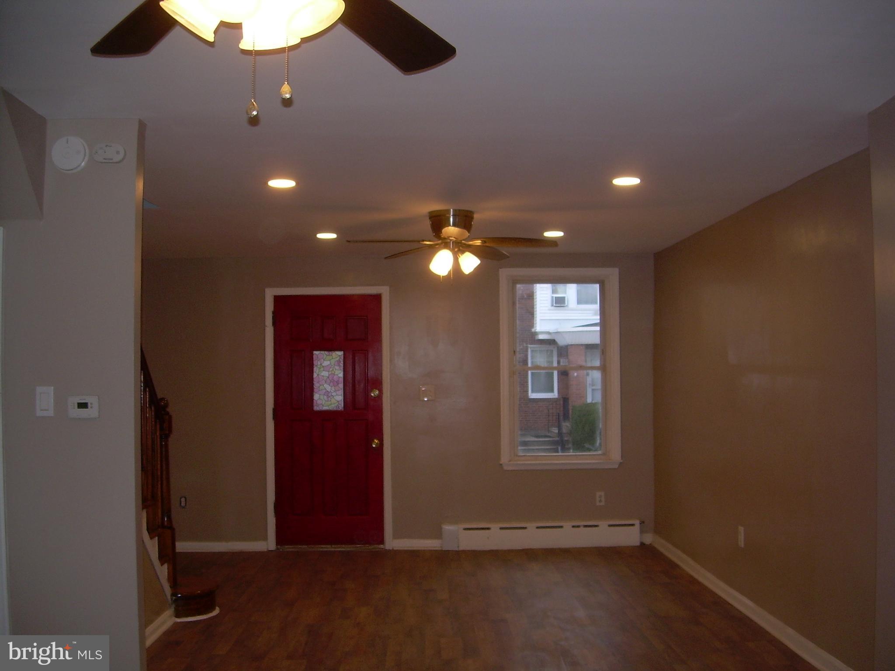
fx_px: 982
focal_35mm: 38
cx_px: 448
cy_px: 336
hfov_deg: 49.0
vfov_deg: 37.7
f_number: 2.8
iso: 50
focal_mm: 6.3
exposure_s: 1/60
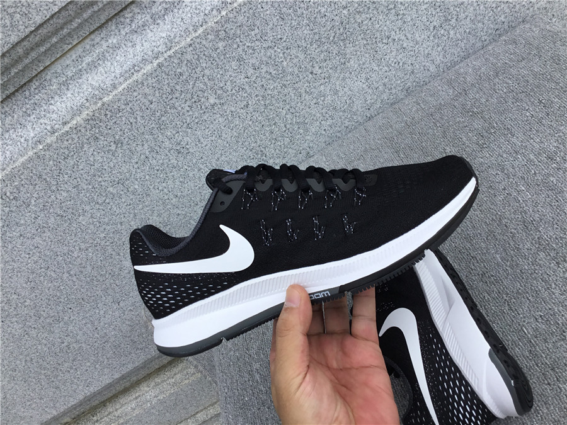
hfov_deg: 58.4
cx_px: 284
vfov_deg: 45.4
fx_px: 508
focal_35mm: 31
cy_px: 212
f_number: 2.4
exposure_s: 1/416
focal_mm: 3.3
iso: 25
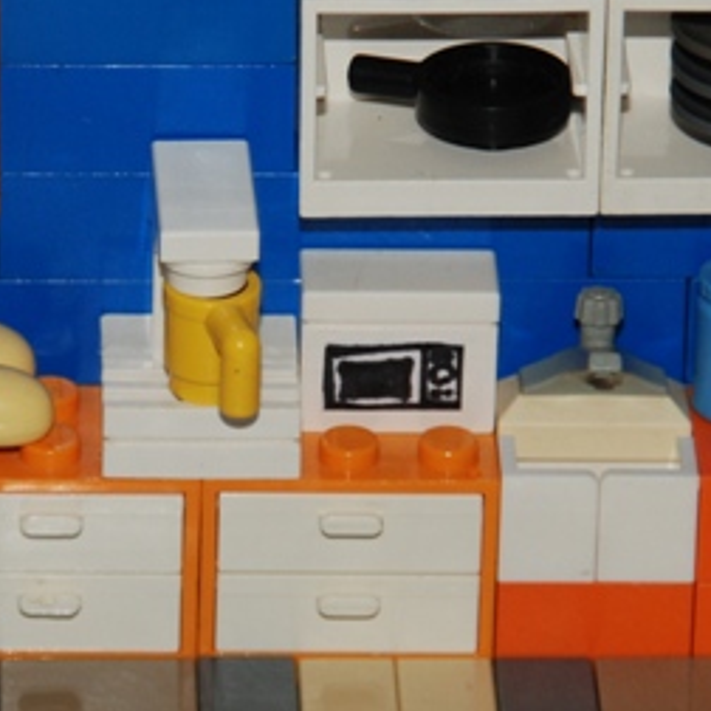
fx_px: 10945
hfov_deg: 3.7
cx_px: 226
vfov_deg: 3.7
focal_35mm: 471
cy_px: 406
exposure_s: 1/60
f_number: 6
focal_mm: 116
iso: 400
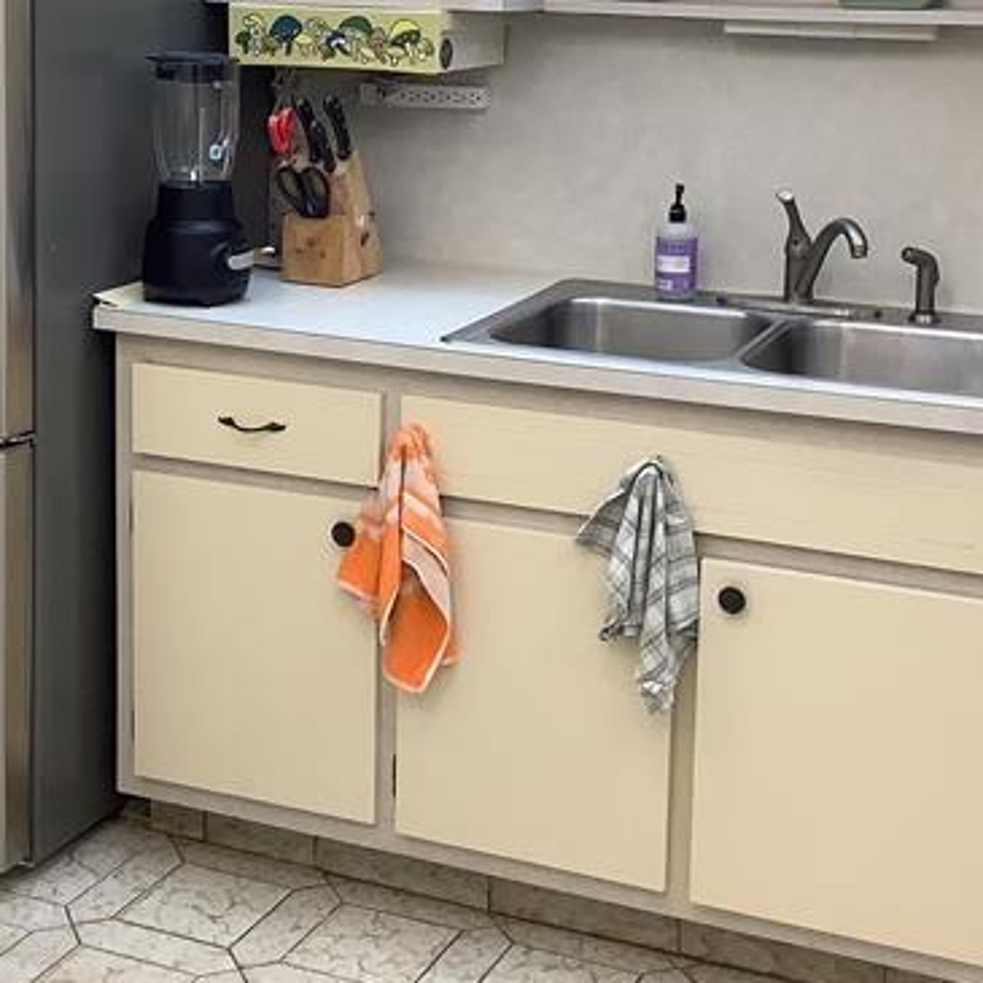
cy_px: 269
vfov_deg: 28.3
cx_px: 469
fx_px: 1928
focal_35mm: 60
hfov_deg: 28.6
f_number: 2.4
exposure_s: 1/60
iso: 64
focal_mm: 3.3
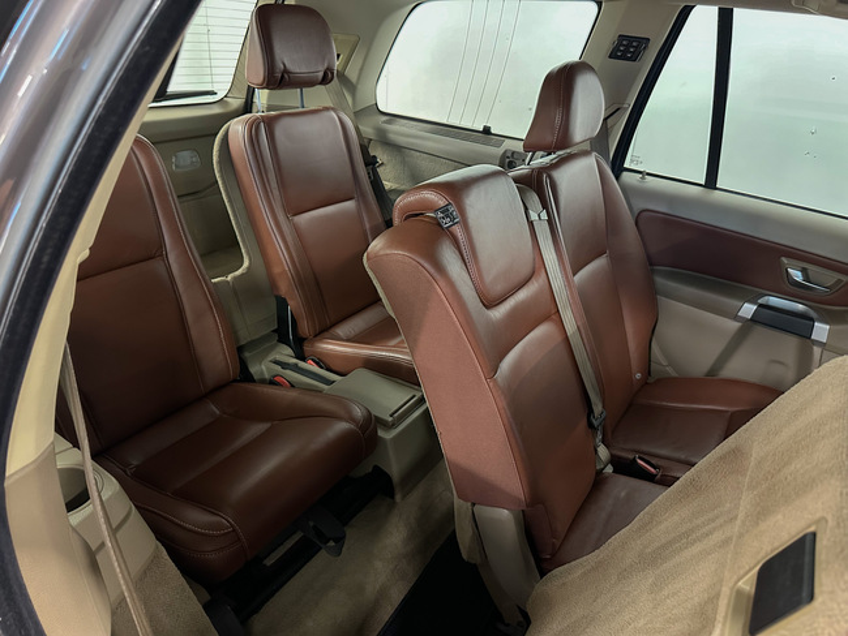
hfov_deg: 71.6
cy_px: 318
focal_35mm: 24
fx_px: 588
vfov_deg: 56.8
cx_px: 424
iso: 1000
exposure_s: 1/25
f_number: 1.78
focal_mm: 6.86
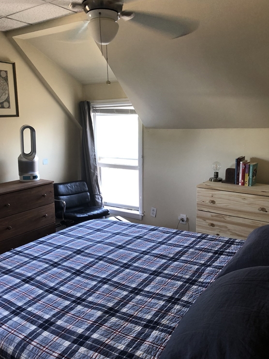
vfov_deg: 61.7
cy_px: 182
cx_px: 132
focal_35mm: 29
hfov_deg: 48.2
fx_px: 301
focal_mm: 4
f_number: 1.8
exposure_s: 1/17
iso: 40
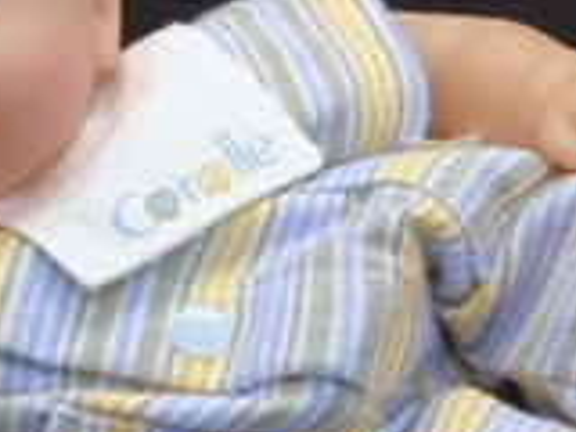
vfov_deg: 11.5
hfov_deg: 15.3
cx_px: 288
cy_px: 212
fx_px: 2147
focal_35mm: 129
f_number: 3.9
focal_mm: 7.4
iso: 250
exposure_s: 1/60
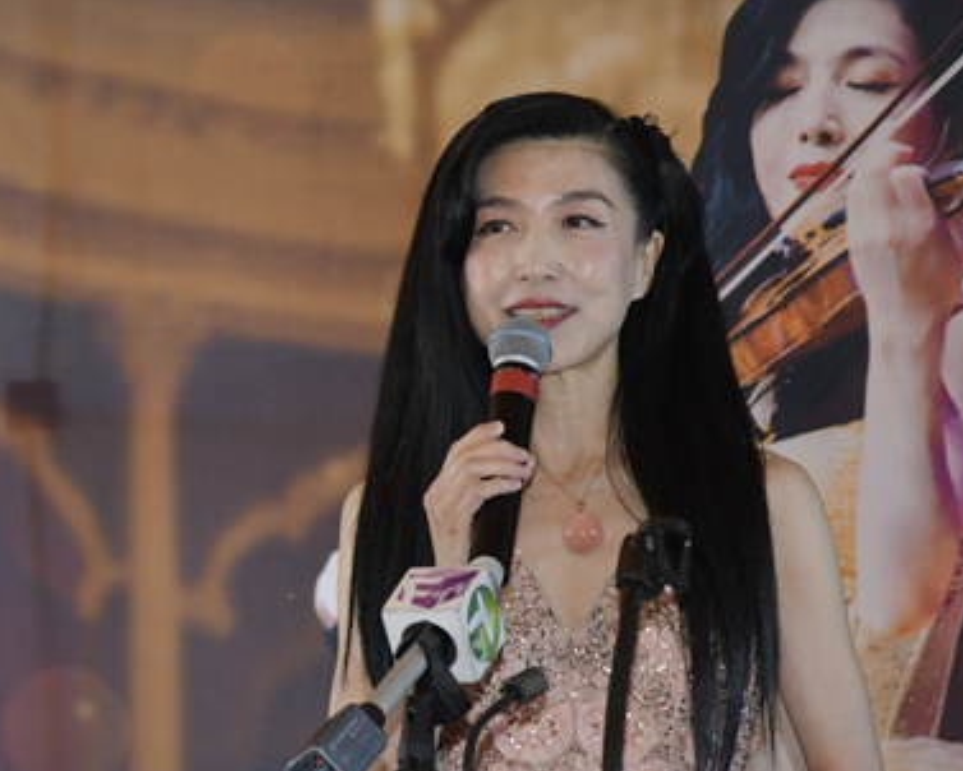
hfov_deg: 8.1
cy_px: 471
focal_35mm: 239
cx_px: 194
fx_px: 6815
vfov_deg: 6.5
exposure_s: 1/160
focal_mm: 120
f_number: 4
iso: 1250
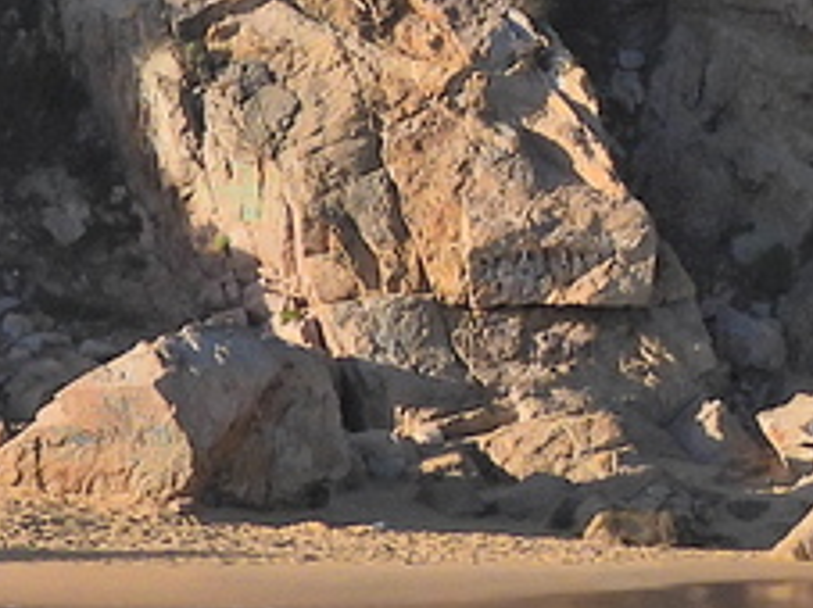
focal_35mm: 762
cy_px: -526
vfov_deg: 1.9
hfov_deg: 2.6
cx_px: 1103
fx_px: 17887
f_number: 4
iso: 100
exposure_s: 1/800
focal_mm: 24.1
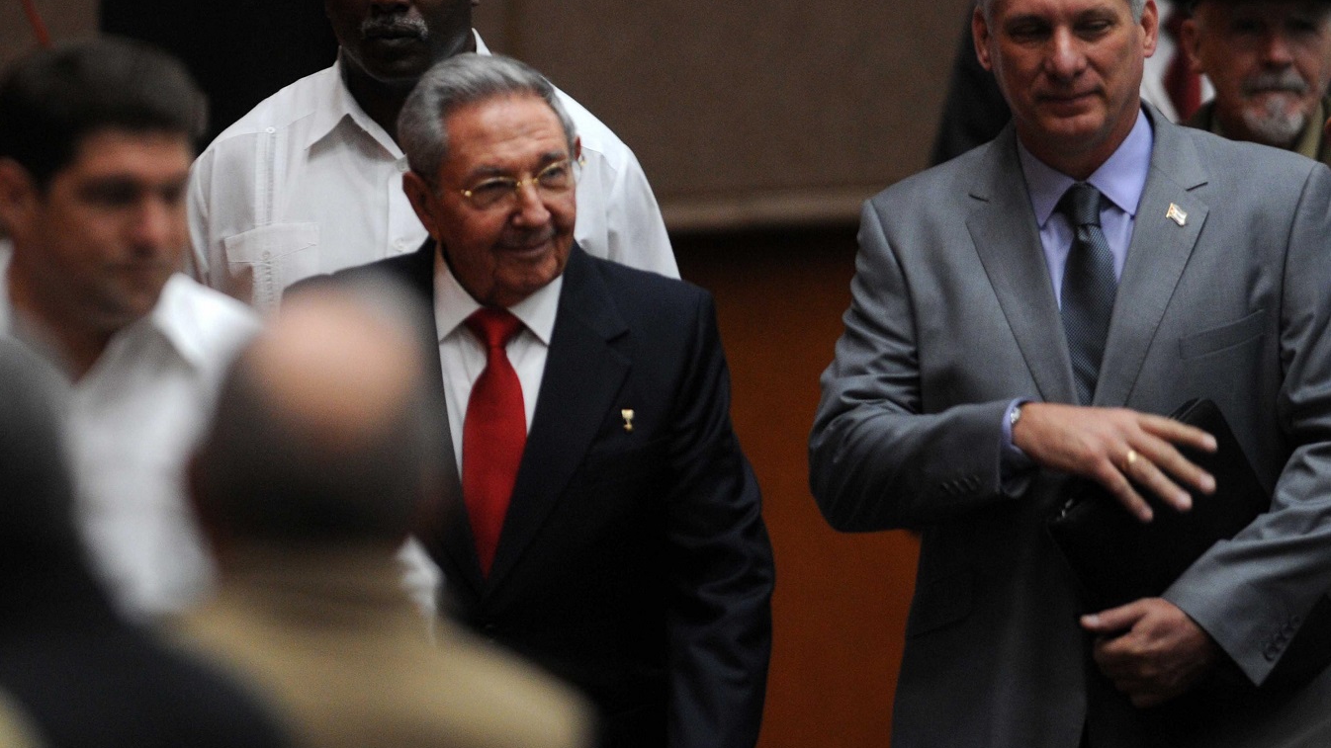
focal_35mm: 472
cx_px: 665
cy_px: 326
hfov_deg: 4.6
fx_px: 16658
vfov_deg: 2.6
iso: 800
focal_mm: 300
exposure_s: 1/125
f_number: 2.8
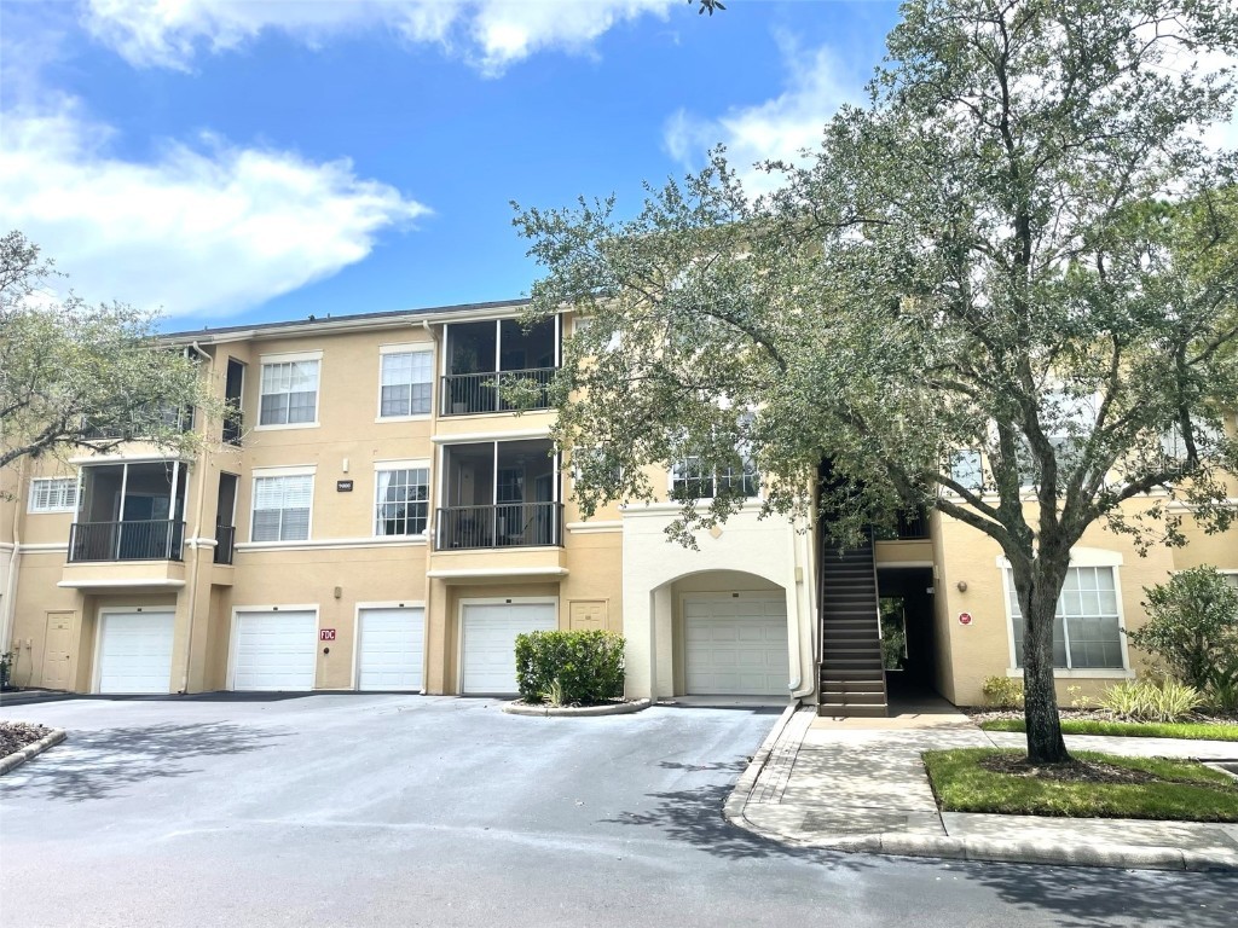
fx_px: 930
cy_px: 464
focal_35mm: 26
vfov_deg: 53.1
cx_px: 619
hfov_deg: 67.3
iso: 32
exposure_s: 1/2882
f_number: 1.6
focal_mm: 4.2
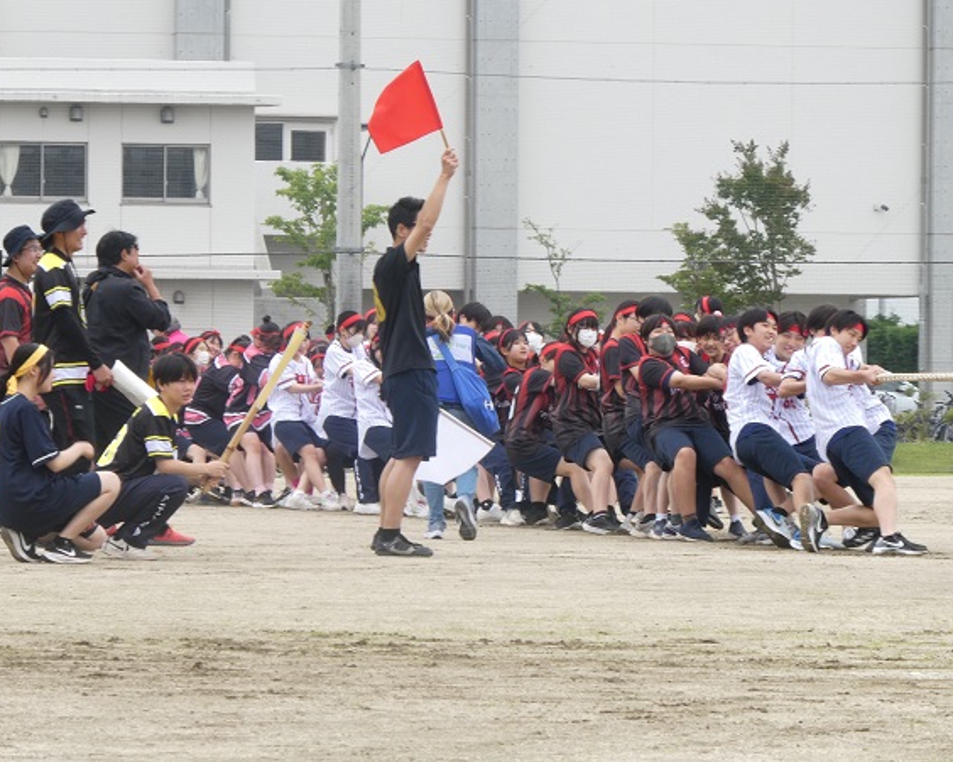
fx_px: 7388
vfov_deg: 5.9
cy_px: 380
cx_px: 492
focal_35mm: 262
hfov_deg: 7.4
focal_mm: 44.8
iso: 80
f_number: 5.6
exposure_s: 1/100
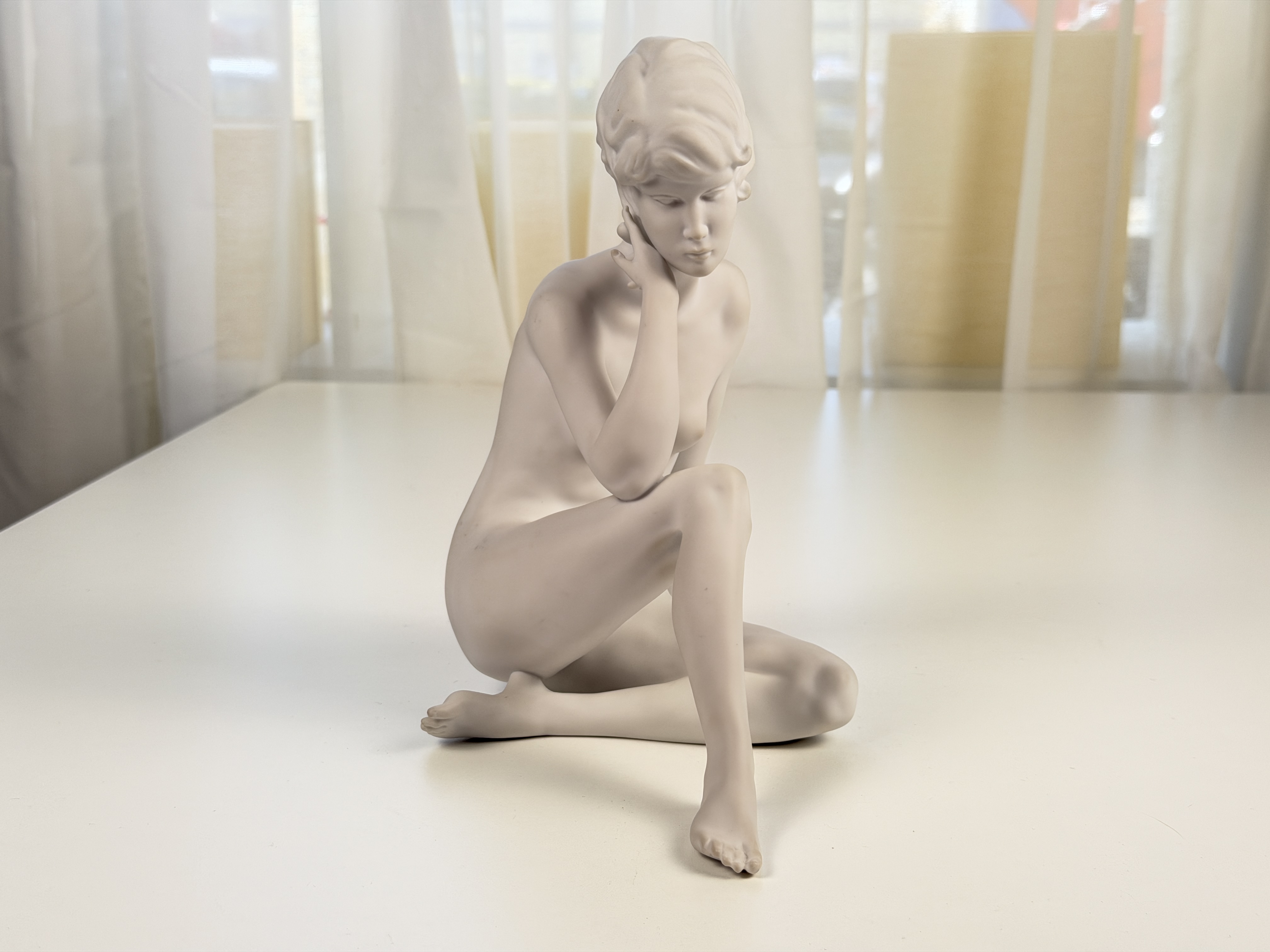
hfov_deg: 39.7
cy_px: 476
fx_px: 1761
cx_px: 635
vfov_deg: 30.3
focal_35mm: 48
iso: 50
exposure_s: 1/139
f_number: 1.78
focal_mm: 6.76
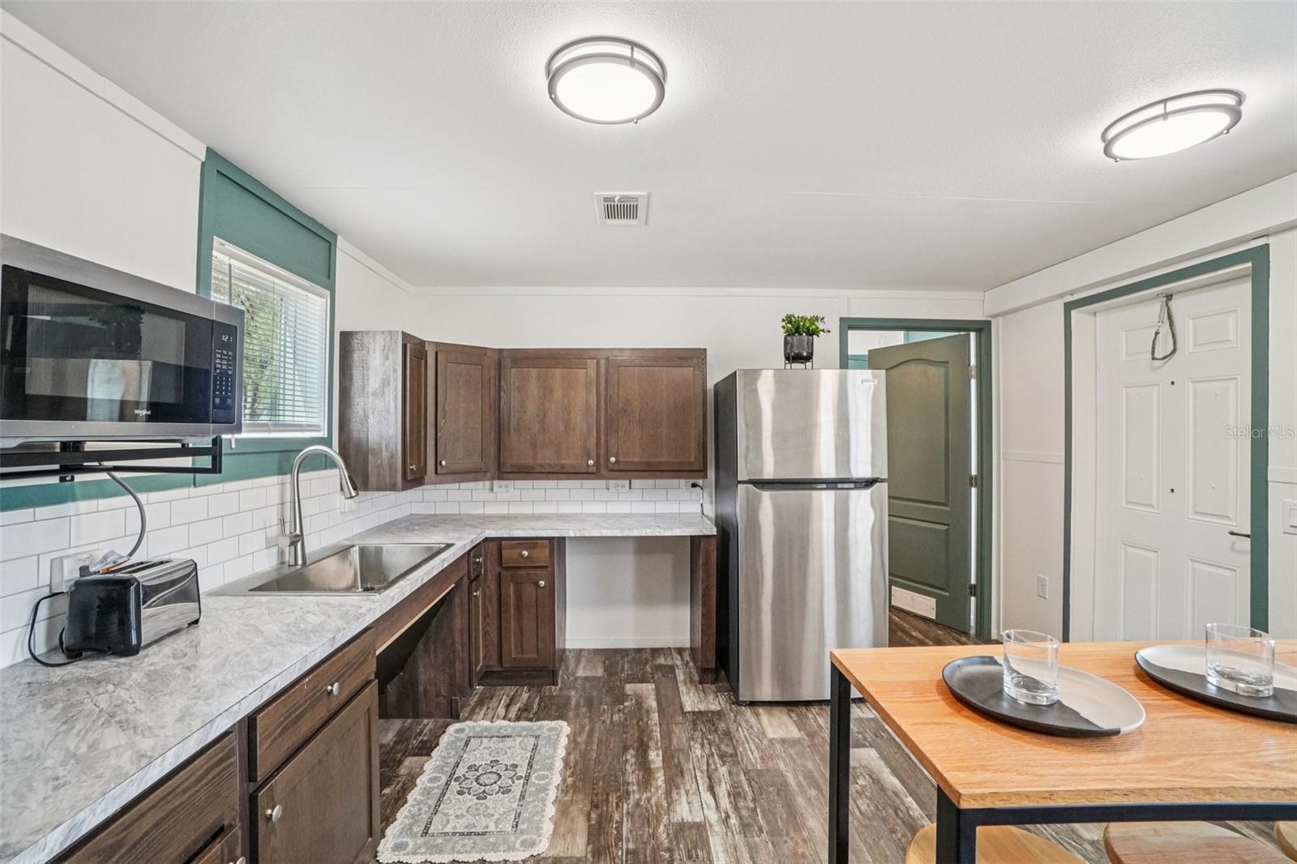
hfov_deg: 100.4
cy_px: 432
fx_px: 540
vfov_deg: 77.3
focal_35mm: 15
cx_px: 648
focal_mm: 10
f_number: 8
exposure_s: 1/30
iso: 1250
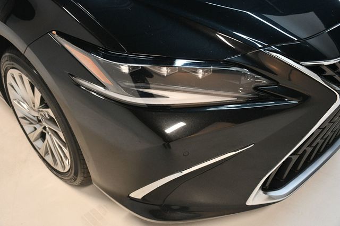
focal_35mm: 36
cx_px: 170
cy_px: 113
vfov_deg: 36.8
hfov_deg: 53.2
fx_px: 340
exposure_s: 1/125
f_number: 3.8
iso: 1800
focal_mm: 24
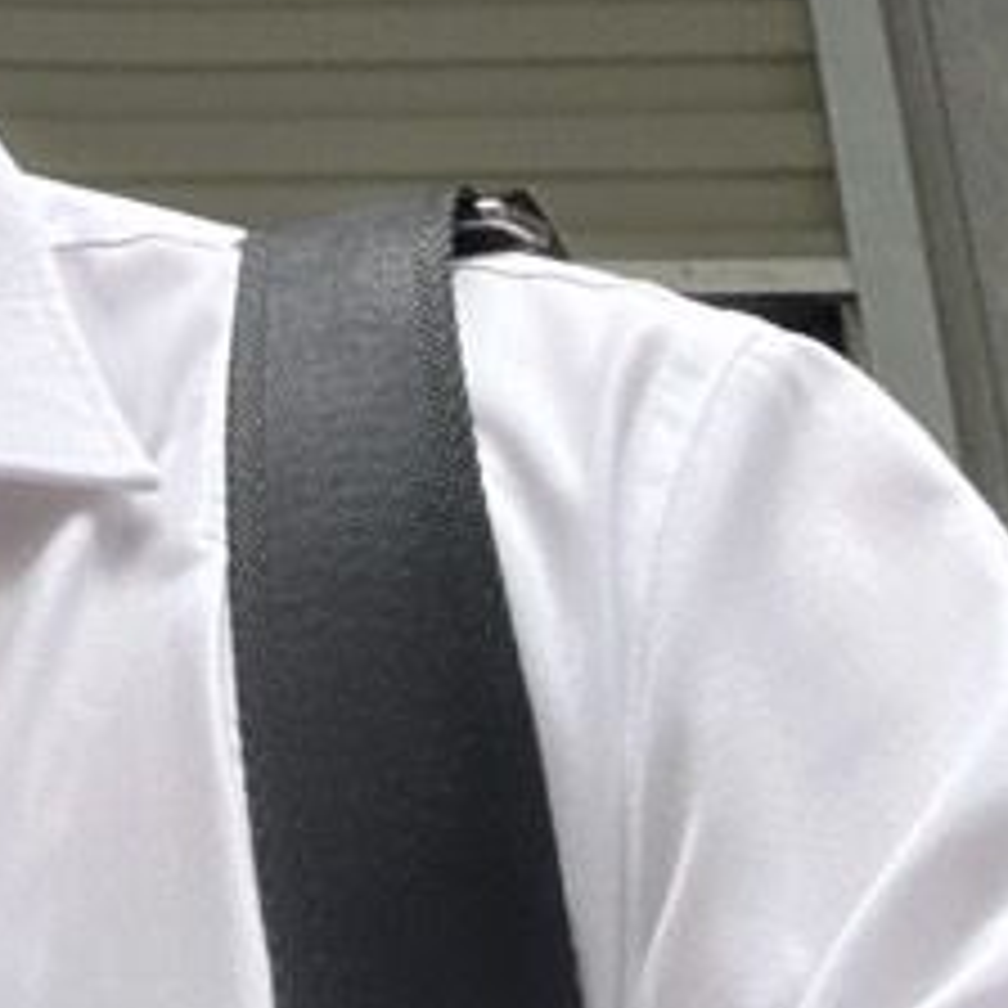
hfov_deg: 17.5
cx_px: -310
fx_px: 3064
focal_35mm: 93
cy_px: -1224
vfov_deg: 14.3
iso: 50
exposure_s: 1/122
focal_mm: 2.69
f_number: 1.9
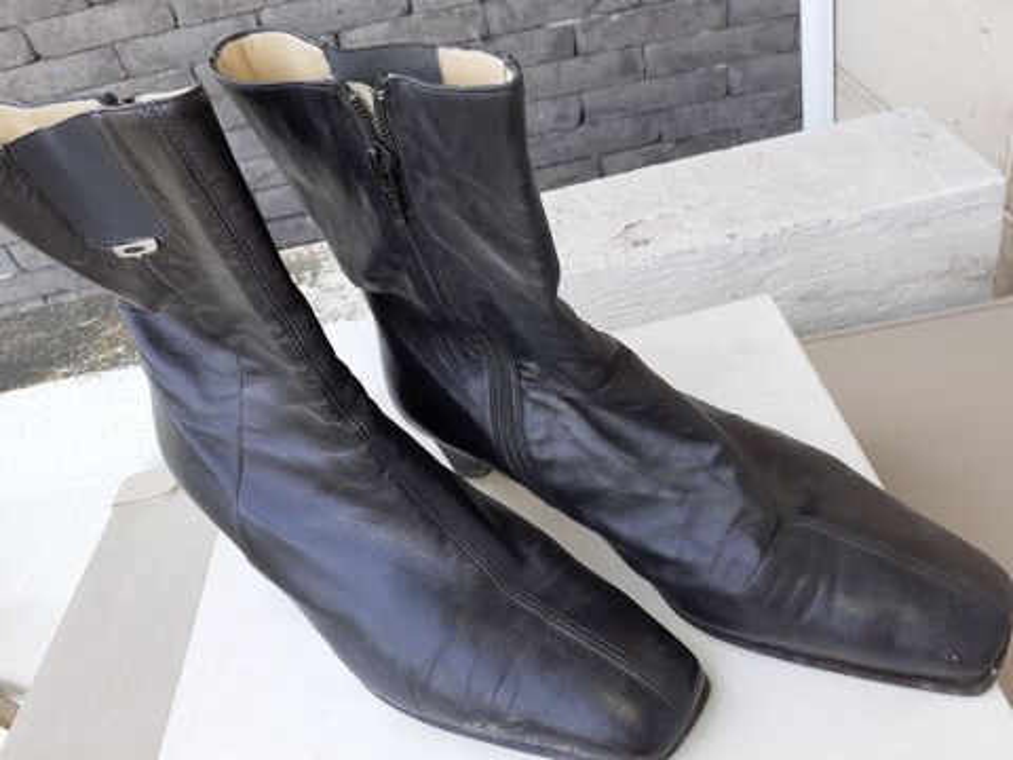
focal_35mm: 27
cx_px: 506
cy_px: 380
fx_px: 790
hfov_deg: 65.3
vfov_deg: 51.4
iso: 40
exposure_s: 1/386
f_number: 1.9
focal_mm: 3.6
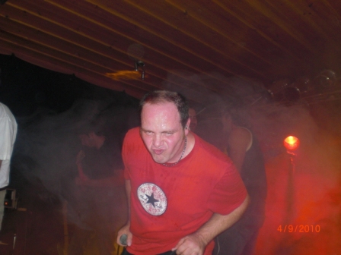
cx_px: 170
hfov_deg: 49.0
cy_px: 128
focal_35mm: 38
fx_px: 374
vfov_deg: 37.7
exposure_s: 1/60
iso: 200
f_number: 3.1
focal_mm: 6.3
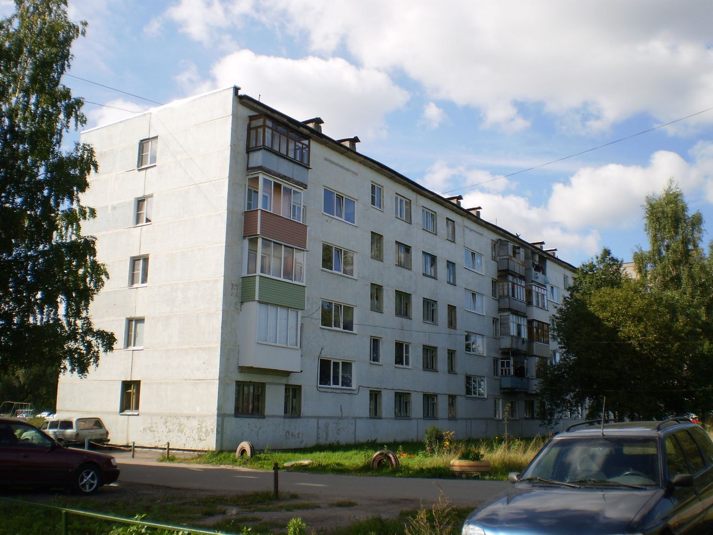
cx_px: 356
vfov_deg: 39.7
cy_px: 268
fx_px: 742
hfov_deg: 51.4
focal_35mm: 36
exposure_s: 1/640
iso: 64
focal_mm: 6.3
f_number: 4.6
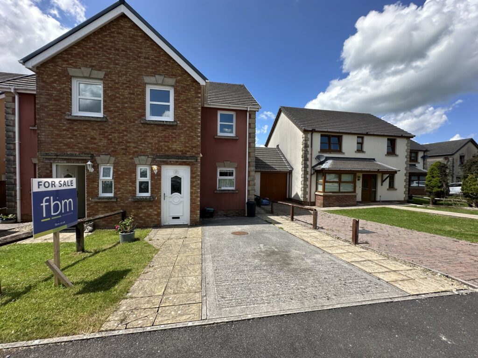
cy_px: 179
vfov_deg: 85.7
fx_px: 193
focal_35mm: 14
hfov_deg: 102.1
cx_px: 239
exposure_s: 1/1473
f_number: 2.2
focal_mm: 2.22
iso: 50
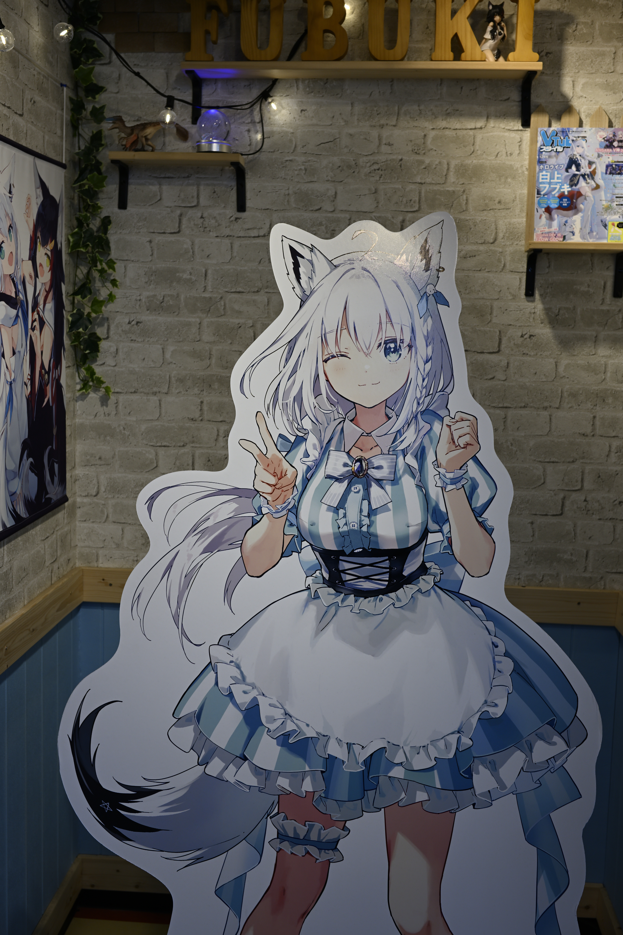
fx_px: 1038
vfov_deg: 48.5
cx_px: 312
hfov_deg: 33.4
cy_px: 468
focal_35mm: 40
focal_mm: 40
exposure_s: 1/125
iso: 160
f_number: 5.6
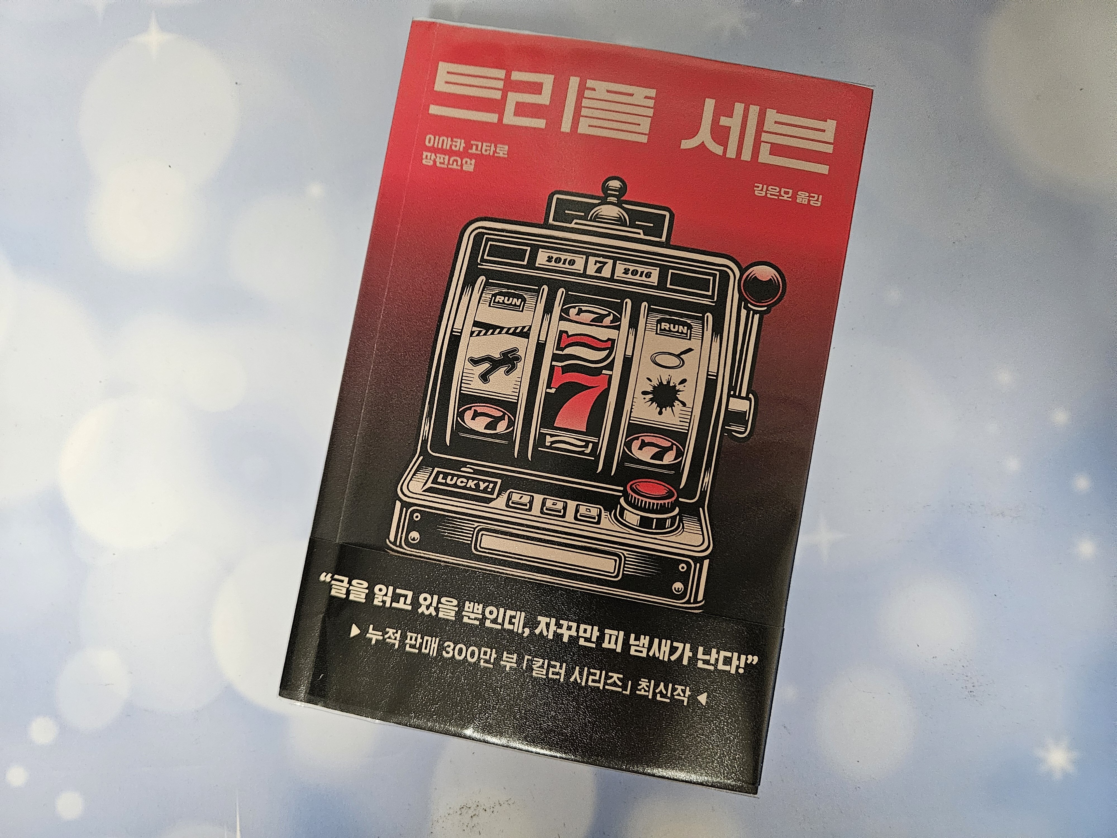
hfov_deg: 73.9
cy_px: 419
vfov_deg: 58.9
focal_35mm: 23
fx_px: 742
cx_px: 558
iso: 1000
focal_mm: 5.4
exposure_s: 1/120
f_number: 1.8
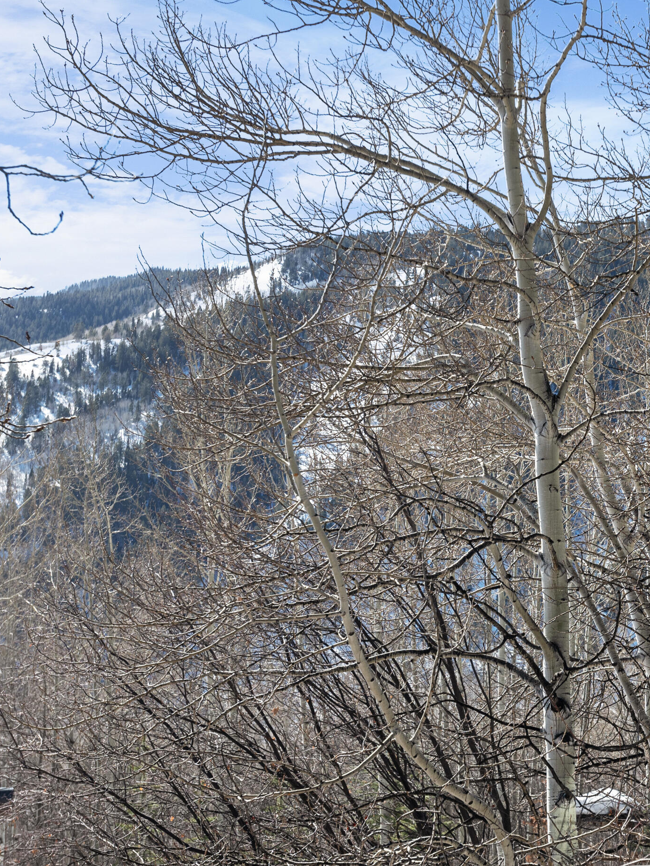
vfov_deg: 34.9
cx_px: 555
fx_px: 1377
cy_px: 460
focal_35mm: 55
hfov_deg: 25.9
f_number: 7.1
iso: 80
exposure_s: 1/500
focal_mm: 35
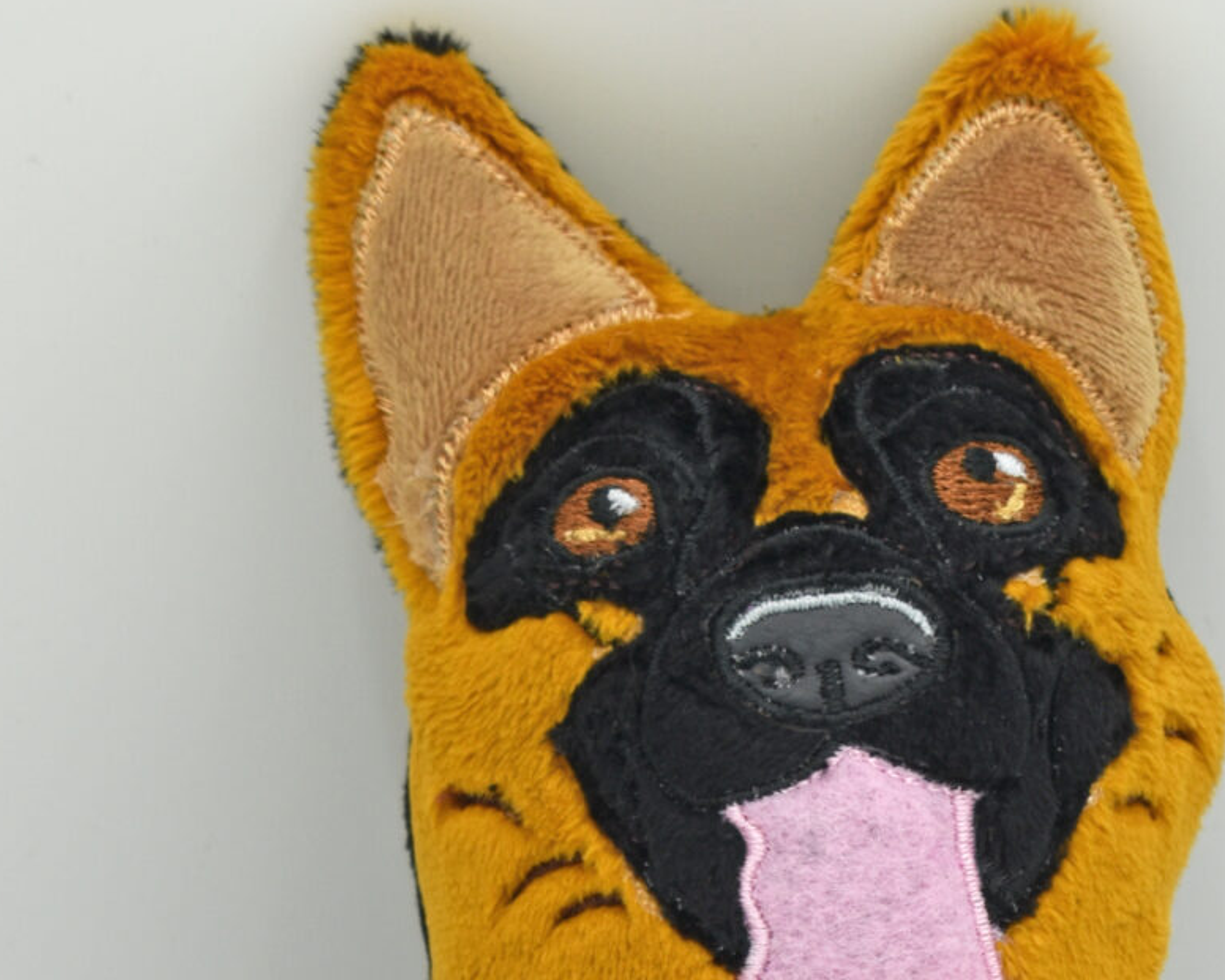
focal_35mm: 256
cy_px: 1498
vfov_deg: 6.0
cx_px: 757
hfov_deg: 7.6
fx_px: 9266
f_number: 8
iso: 100
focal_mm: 55
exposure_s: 1/80
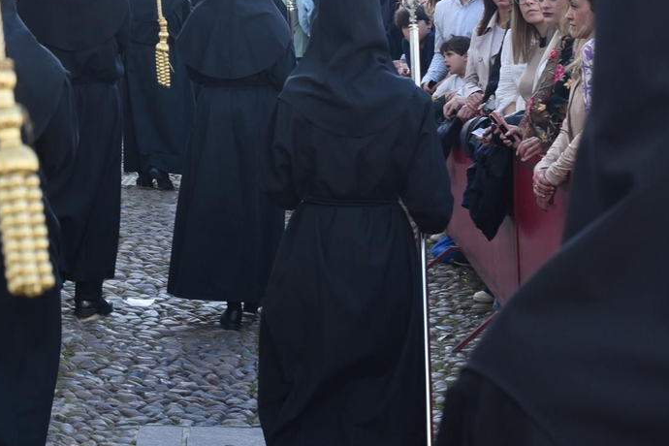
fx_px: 2155
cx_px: 66
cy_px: 10
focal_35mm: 116
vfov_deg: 11.7
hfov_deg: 17.4
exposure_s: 1/200
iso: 640
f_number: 8
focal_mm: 50
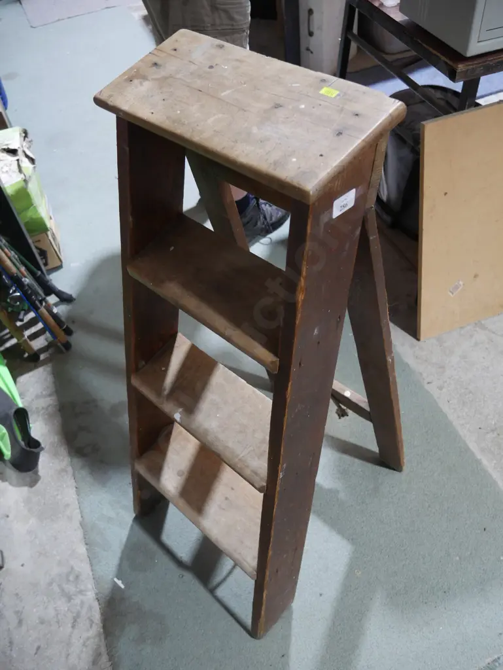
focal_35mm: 30
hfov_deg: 46.8
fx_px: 581
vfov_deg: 59.9
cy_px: 335
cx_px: 252
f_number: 3.6
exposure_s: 1/60
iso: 1000
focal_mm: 15
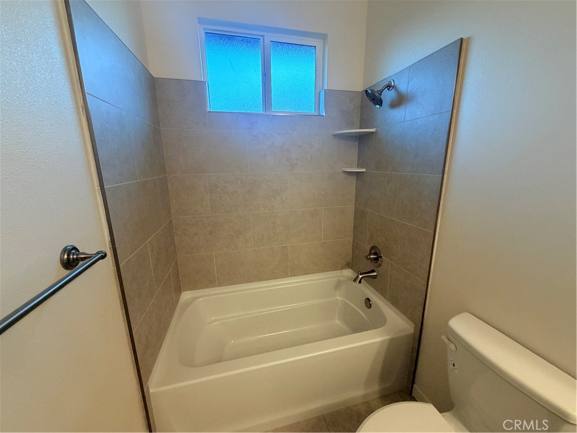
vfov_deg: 85.7
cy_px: 216
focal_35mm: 14
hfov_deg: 102.1
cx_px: 288
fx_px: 233
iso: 250
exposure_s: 1/120
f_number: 2.2
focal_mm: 2.22
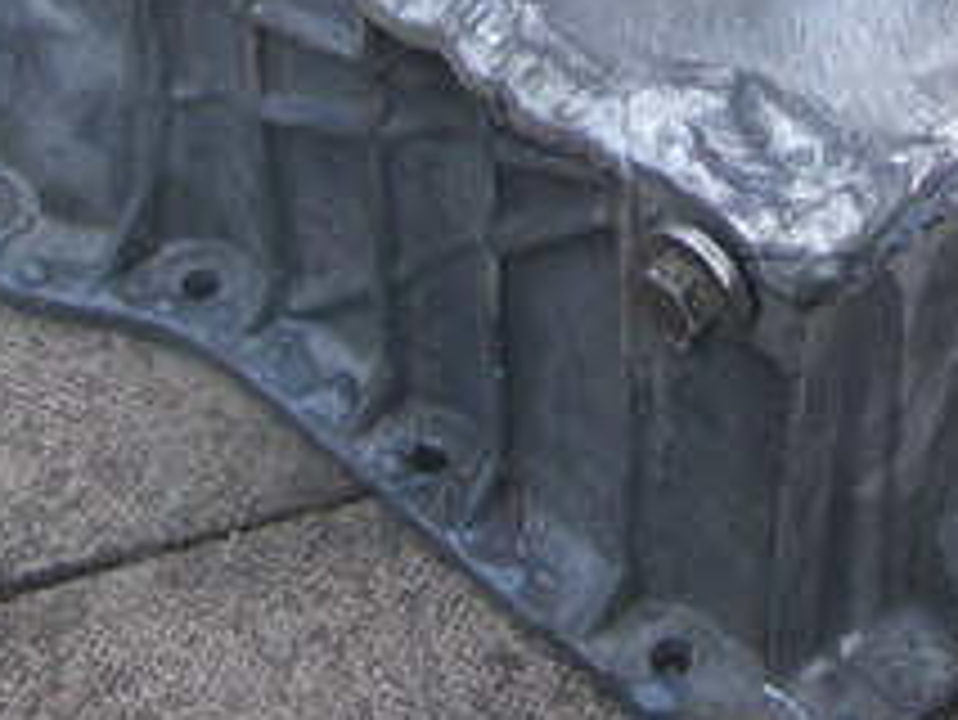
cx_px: 765
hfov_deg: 17.6
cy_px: -234
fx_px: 3074
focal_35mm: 111
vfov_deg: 12.9
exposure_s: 1/40
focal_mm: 7.7
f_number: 3.5
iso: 50
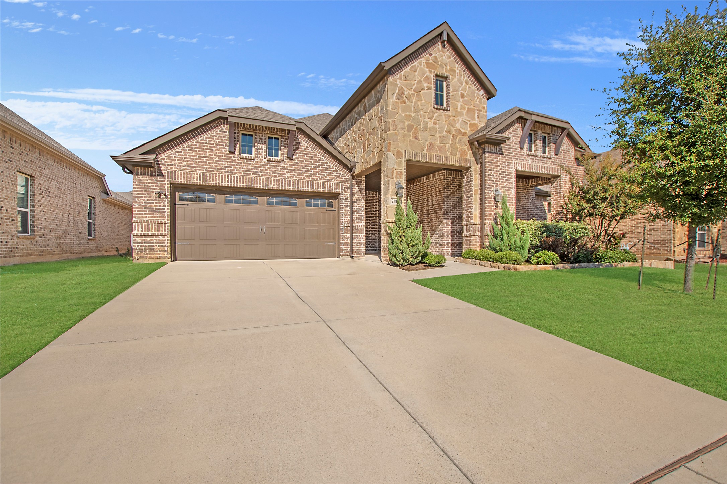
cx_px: 364
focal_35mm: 15
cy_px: 242
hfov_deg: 100.4
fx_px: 303
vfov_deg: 77.3
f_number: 5
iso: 100
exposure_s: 1/1250
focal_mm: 10
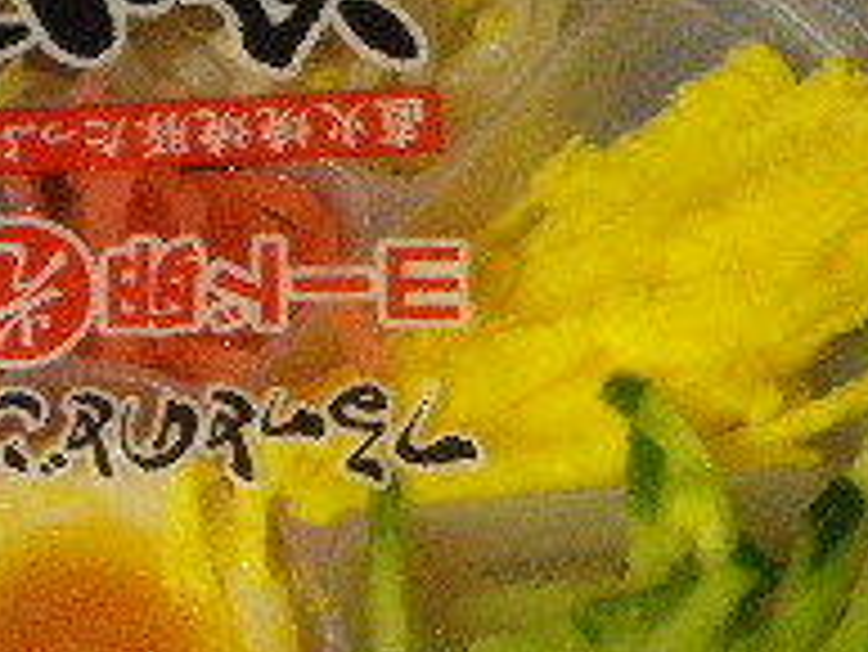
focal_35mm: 93
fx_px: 2333
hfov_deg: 20.8
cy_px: 486
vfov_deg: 15.8
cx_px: 166
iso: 640
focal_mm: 4.9
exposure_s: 1/60
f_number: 2.6
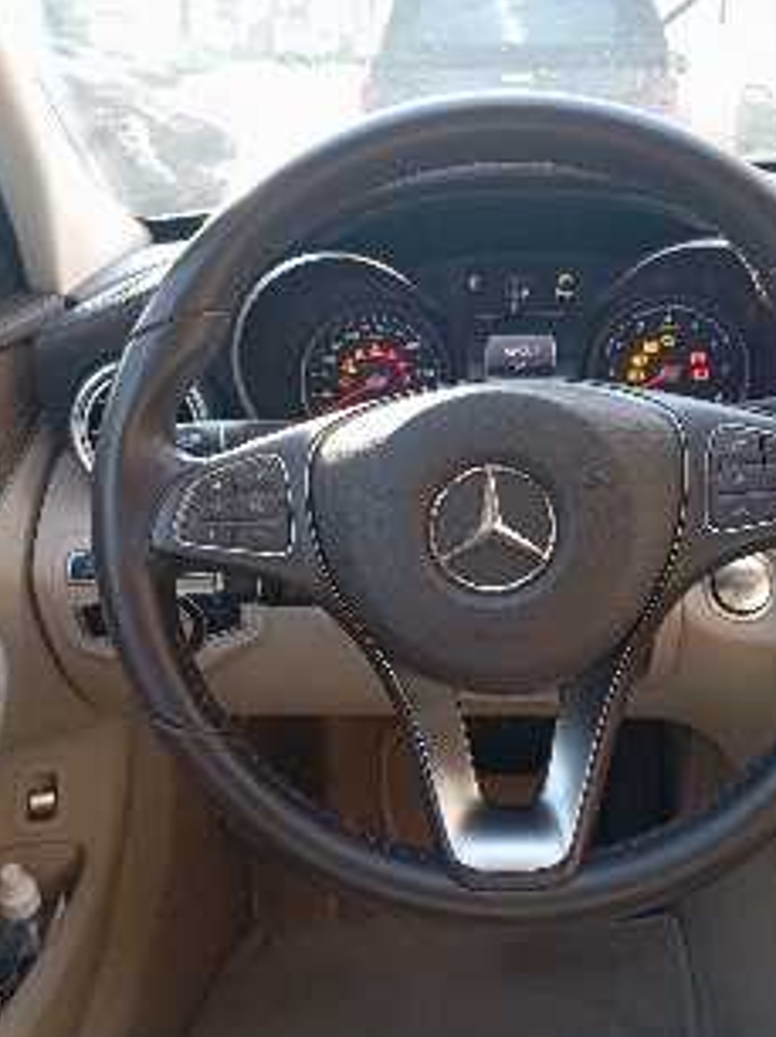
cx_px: 444
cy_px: 525
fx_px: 1137
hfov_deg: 37.6
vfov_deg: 49.0
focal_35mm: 38
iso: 154
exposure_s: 1/50
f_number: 1.8
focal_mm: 4.22
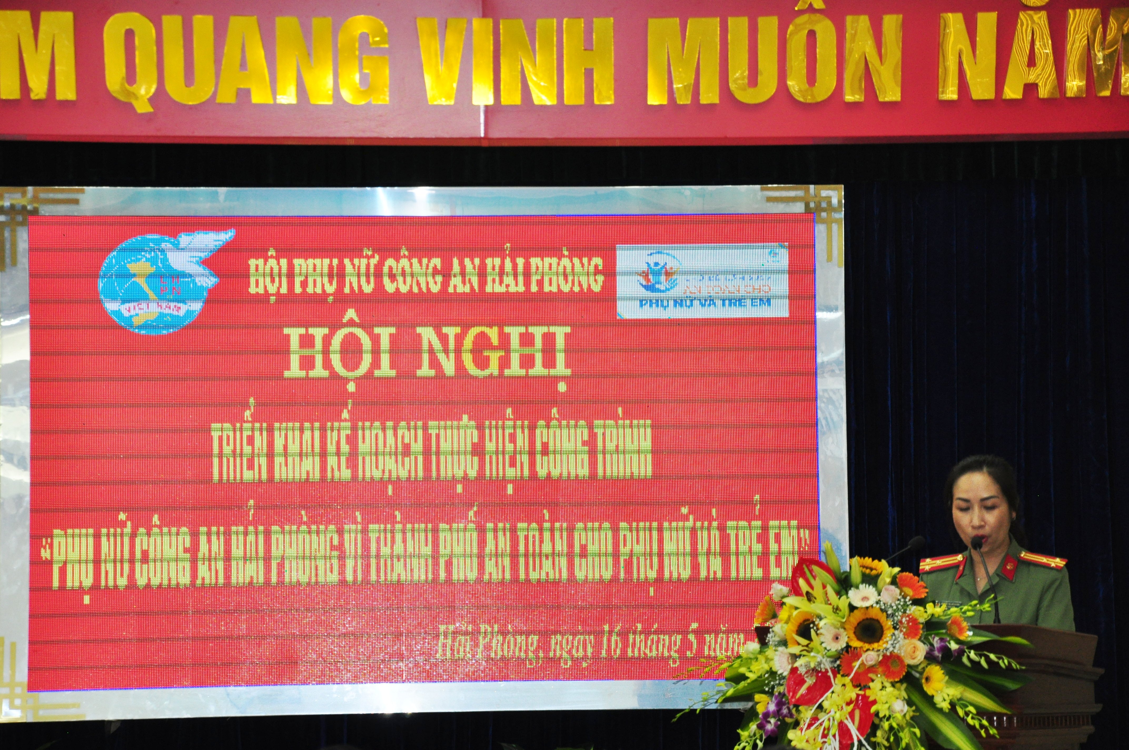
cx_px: 564
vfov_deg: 10.1
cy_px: 375
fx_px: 4229
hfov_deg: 15.2
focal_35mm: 135
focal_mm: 90
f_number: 5.6
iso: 800
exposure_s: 1/60
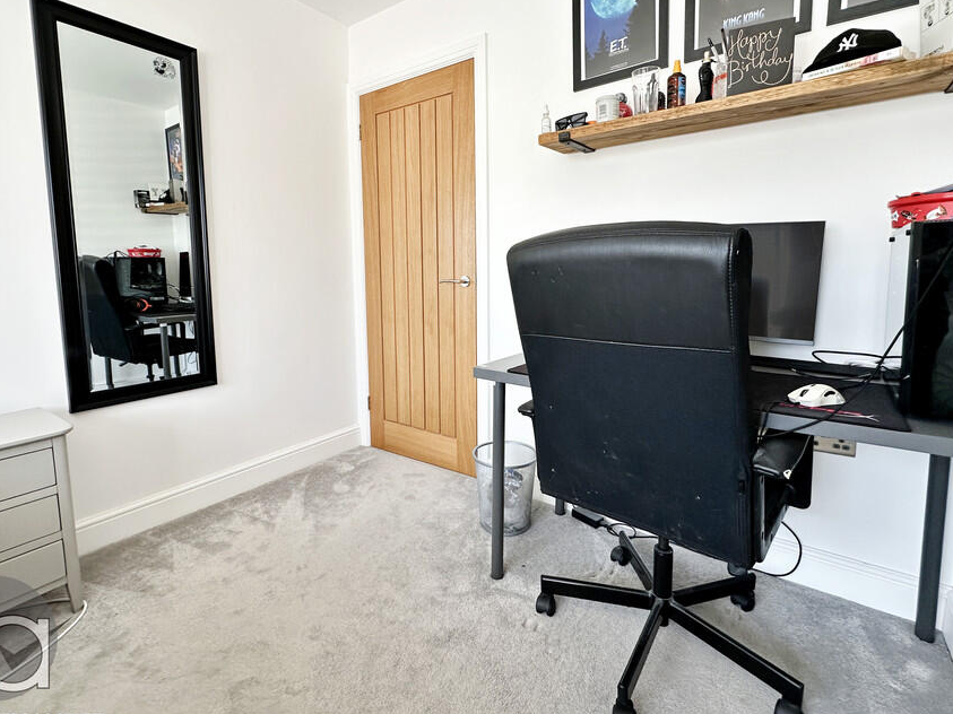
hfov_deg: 91.0
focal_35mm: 17
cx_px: 468
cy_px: 319
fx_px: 468
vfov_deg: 74.5
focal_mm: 2.22
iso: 125
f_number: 2.2
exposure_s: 1/99
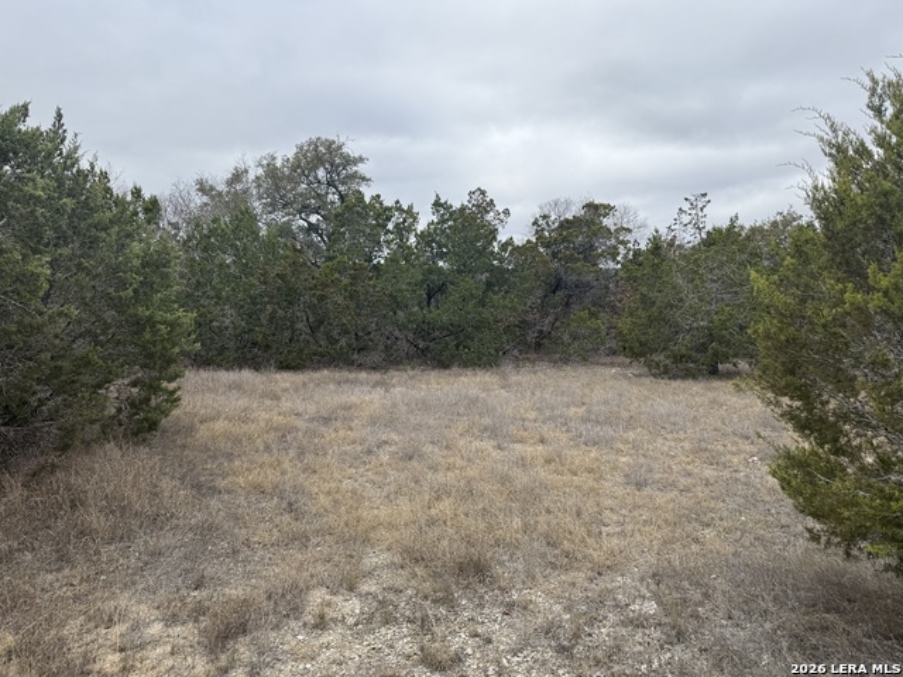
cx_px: 452
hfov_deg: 71.6
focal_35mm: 24
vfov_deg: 56.8
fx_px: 626
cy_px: 338
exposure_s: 1/2370
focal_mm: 6.76
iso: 80
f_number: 1.78
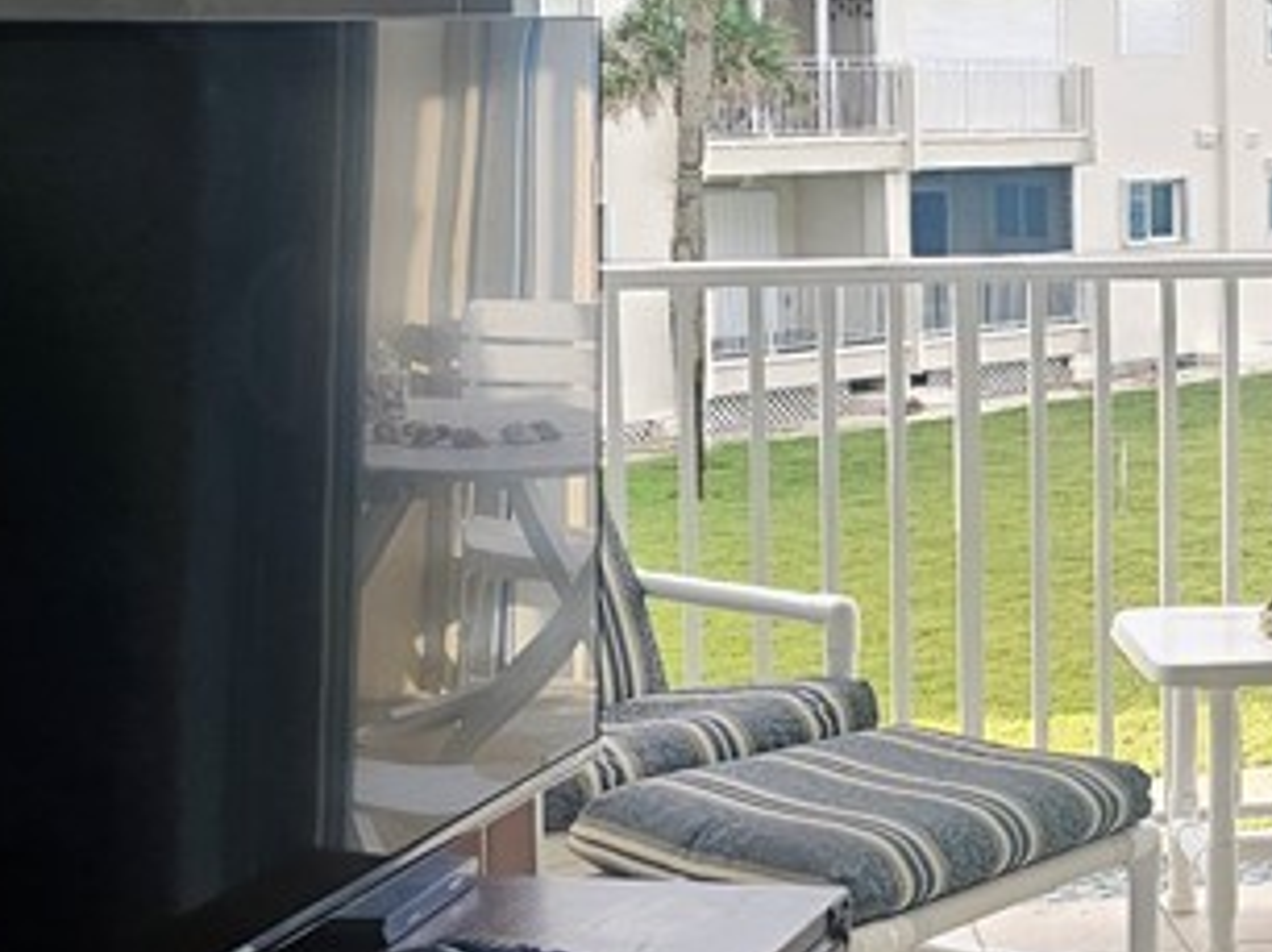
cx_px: 1538
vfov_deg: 19.1
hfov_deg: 23.2
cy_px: 320
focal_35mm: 77
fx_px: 2827
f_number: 1.7
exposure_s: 1/120
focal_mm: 6.3
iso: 32
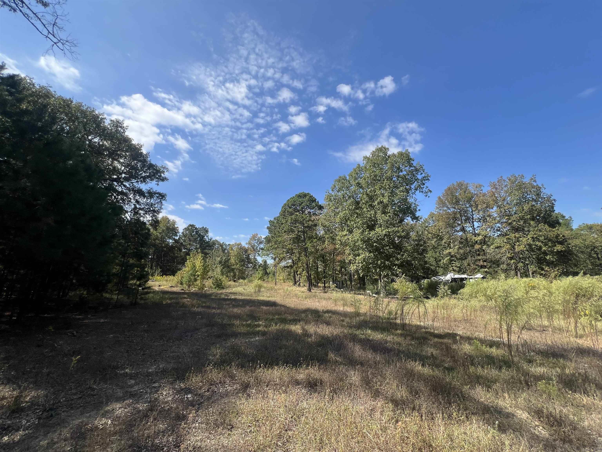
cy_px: 226
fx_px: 226
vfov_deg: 89.9
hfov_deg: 106.2
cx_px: 301
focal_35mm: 13
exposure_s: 1/1393
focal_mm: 1.57
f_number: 1.8
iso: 32
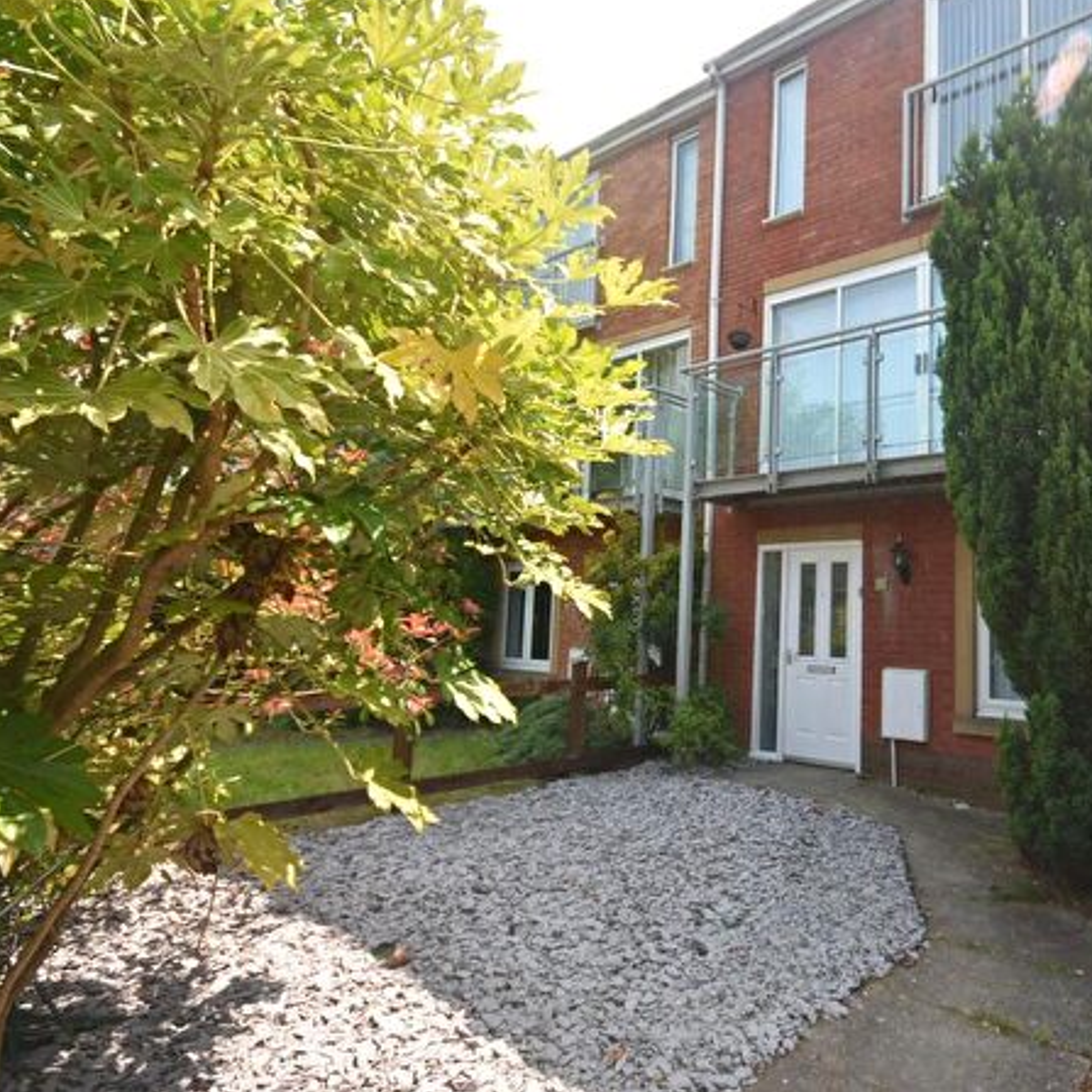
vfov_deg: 74.8
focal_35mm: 20
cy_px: 537
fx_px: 714
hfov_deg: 70.8
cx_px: 792
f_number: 5.6
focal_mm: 10
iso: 100
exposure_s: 1/125
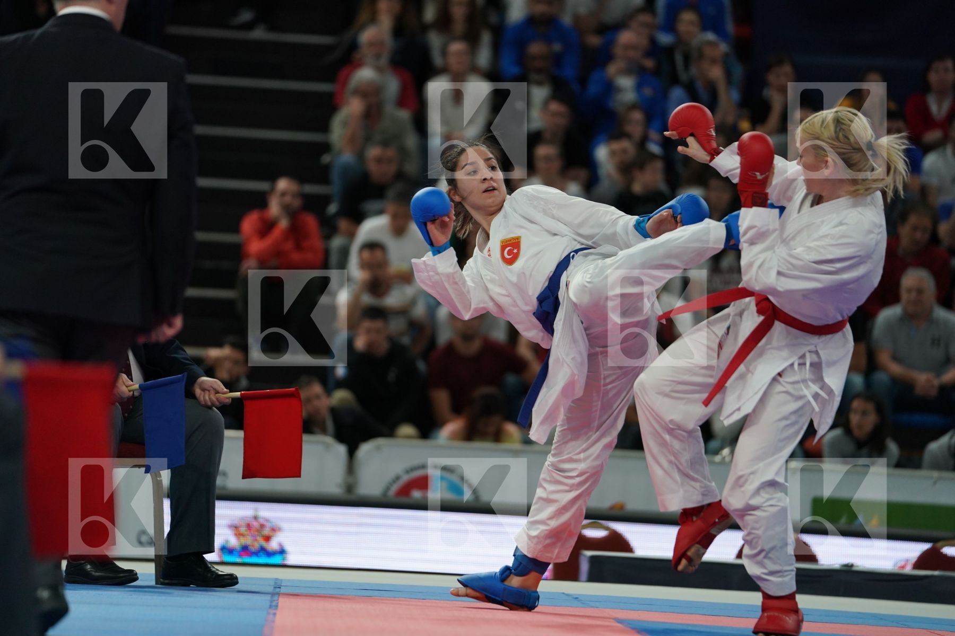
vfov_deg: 6.9
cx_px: 478
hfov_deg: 10.3
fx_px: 5305
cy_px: 318
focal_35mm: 200
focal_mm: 200
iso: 1600
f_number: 2.8
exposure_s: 1/1000
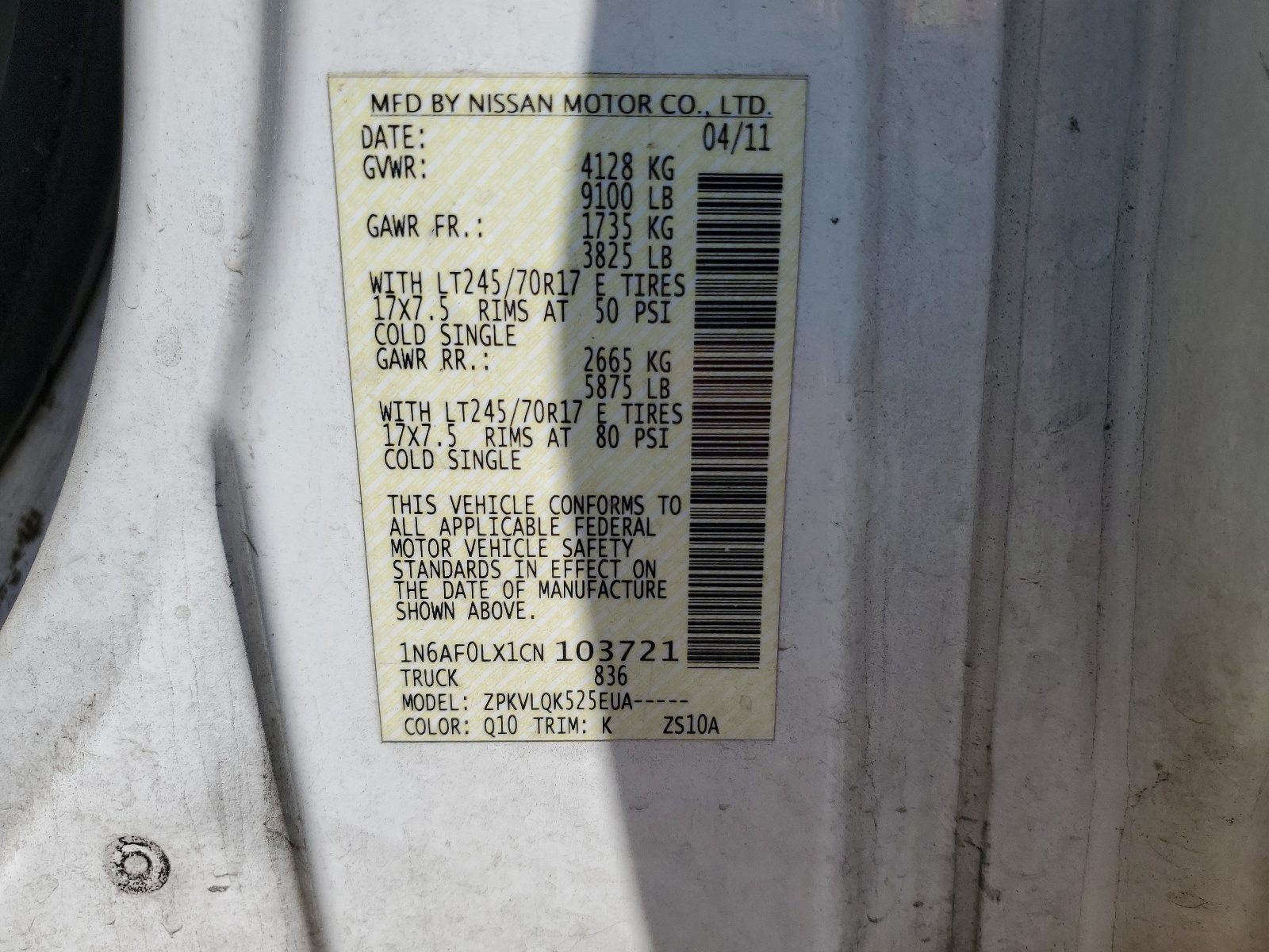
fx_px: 953
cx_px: 634
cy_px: 476
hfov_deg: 67.3
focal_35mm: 26
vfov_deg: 53.1
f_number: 1.5
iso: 50
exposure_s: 1/3333
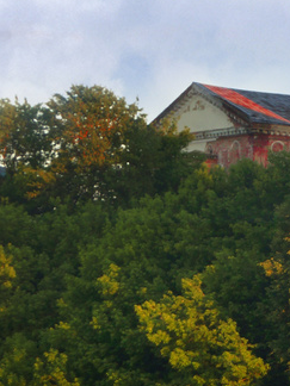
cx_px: 355
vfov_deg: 7.9
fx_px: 2781
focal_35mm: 249
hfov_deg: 5.9
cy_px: 397
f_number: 5.6
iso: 200
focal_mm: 40
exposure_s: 1/80
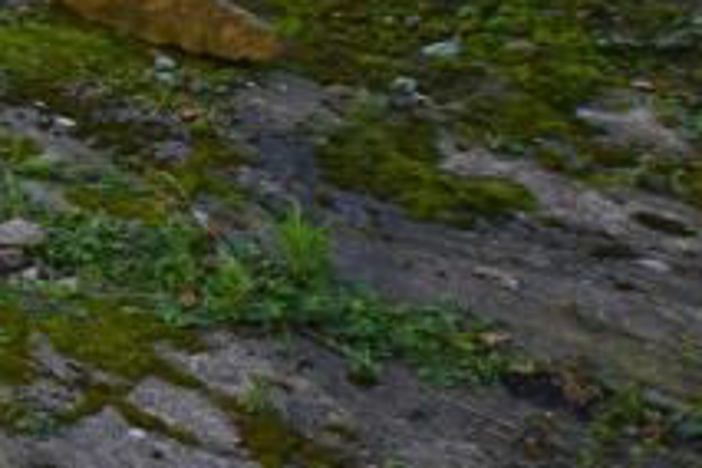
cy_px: -335
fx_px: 1404
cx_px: -847
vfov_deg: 16.4
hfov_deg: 16.7
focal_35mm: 72
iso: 400
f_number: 10
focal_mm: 10
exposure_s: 1/200
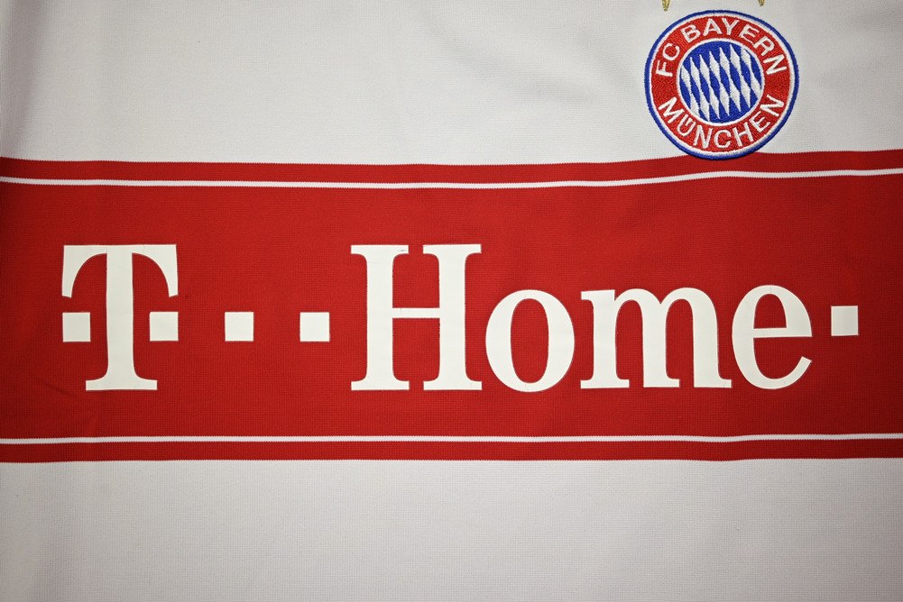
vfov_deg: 45.0
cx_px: 452
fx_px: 728
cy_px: 301
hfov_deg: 63.6
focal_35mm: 29
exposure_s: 1/125
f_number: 4.8
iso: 200
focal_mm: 29
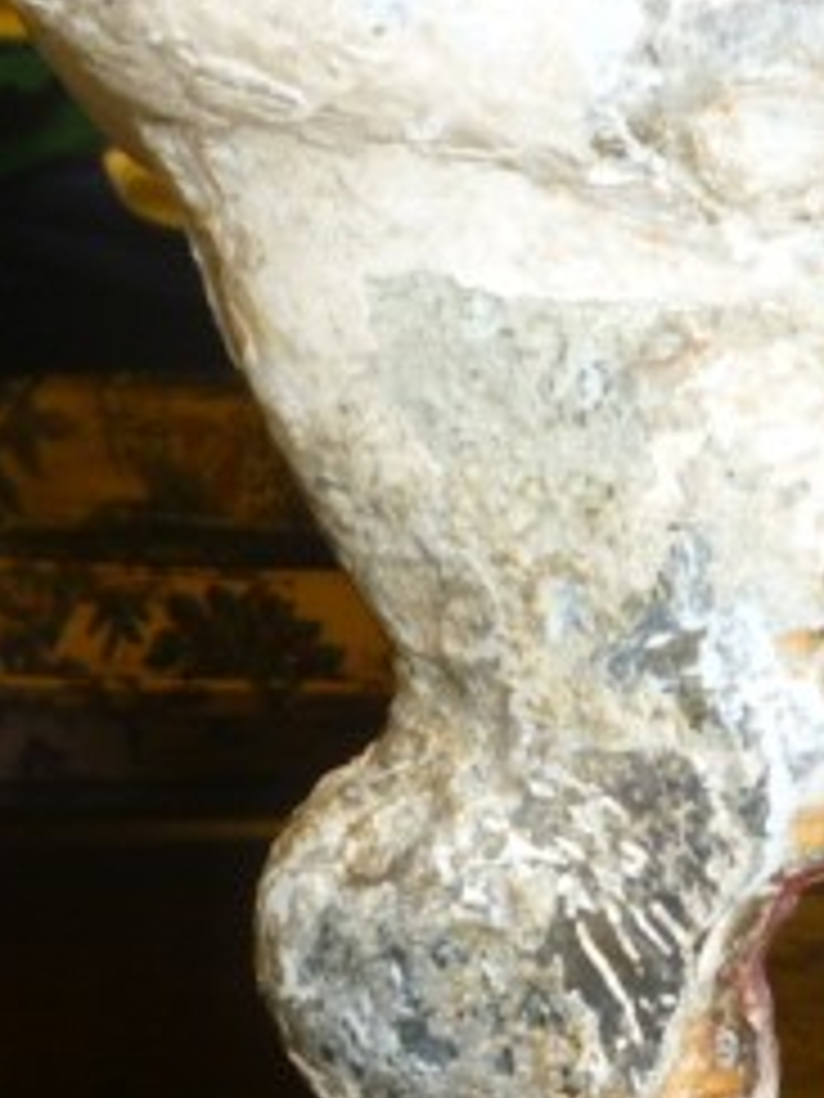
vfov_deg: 24.7
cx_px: 666
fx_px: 2412
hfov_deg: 19.2
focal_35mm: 76
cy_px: 1053
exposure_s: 1/30
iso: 100
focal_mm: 5.2
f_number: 4
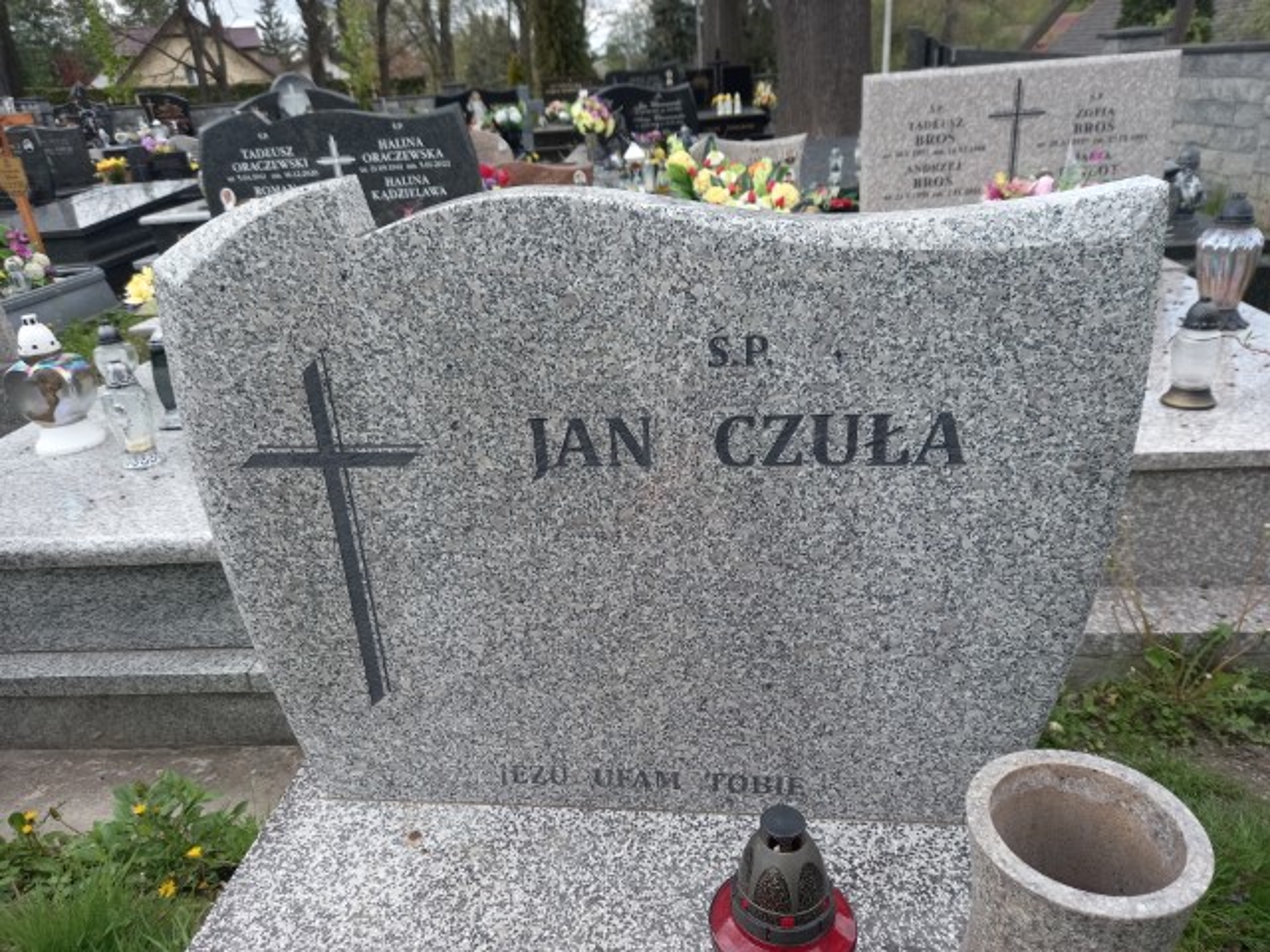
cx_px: 635
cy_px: 476
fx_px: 917
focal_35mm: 25
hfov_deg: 69.4
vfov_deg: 54.9
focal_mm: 4.6
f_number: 2
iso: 25
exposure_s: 1/230
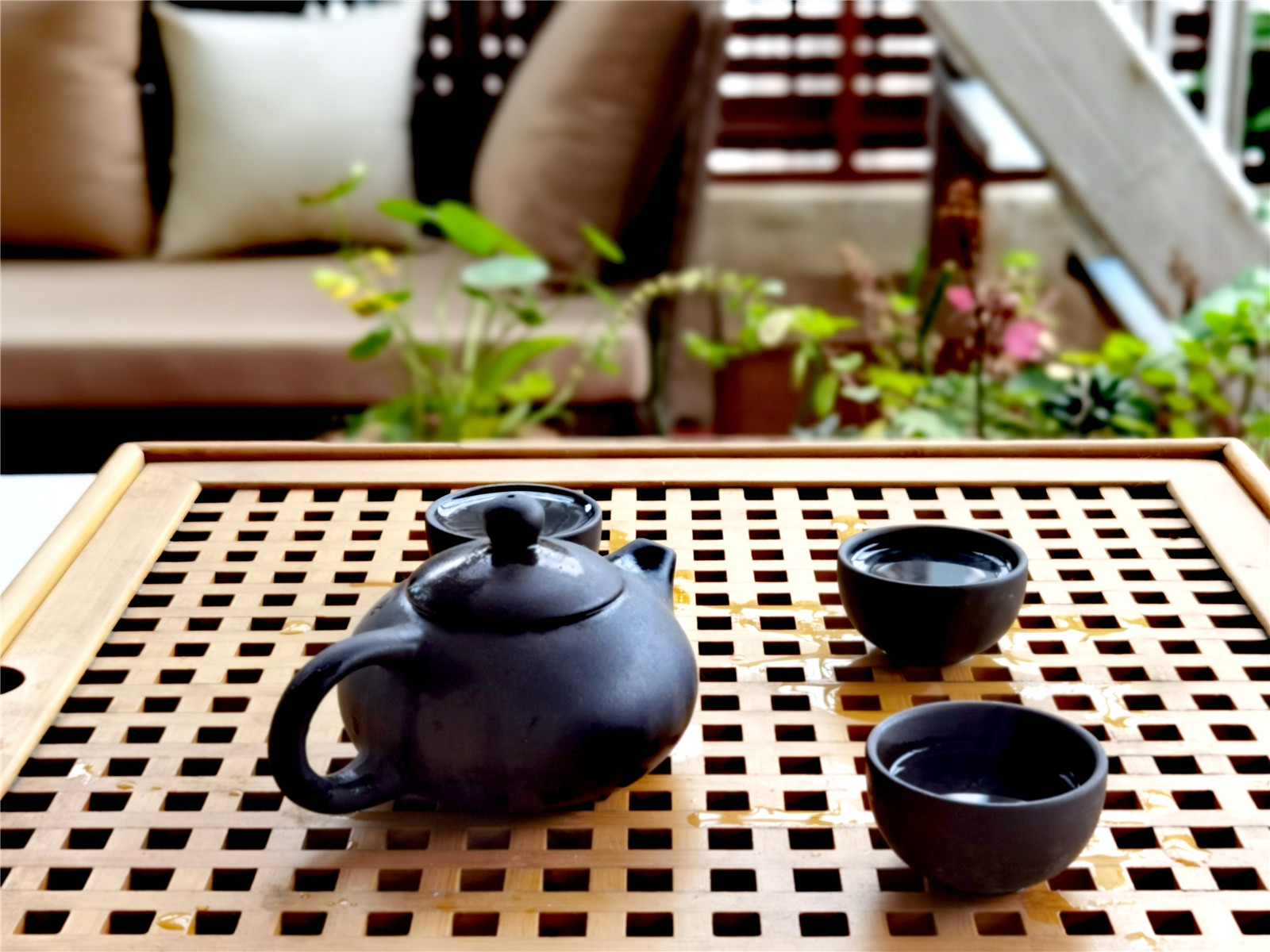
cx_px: 635
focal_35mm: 54
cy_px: 476
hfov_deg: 35.5
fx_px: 1981
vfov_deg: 27.0
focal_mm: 6.71
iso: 200
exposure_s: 1/50
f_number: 4
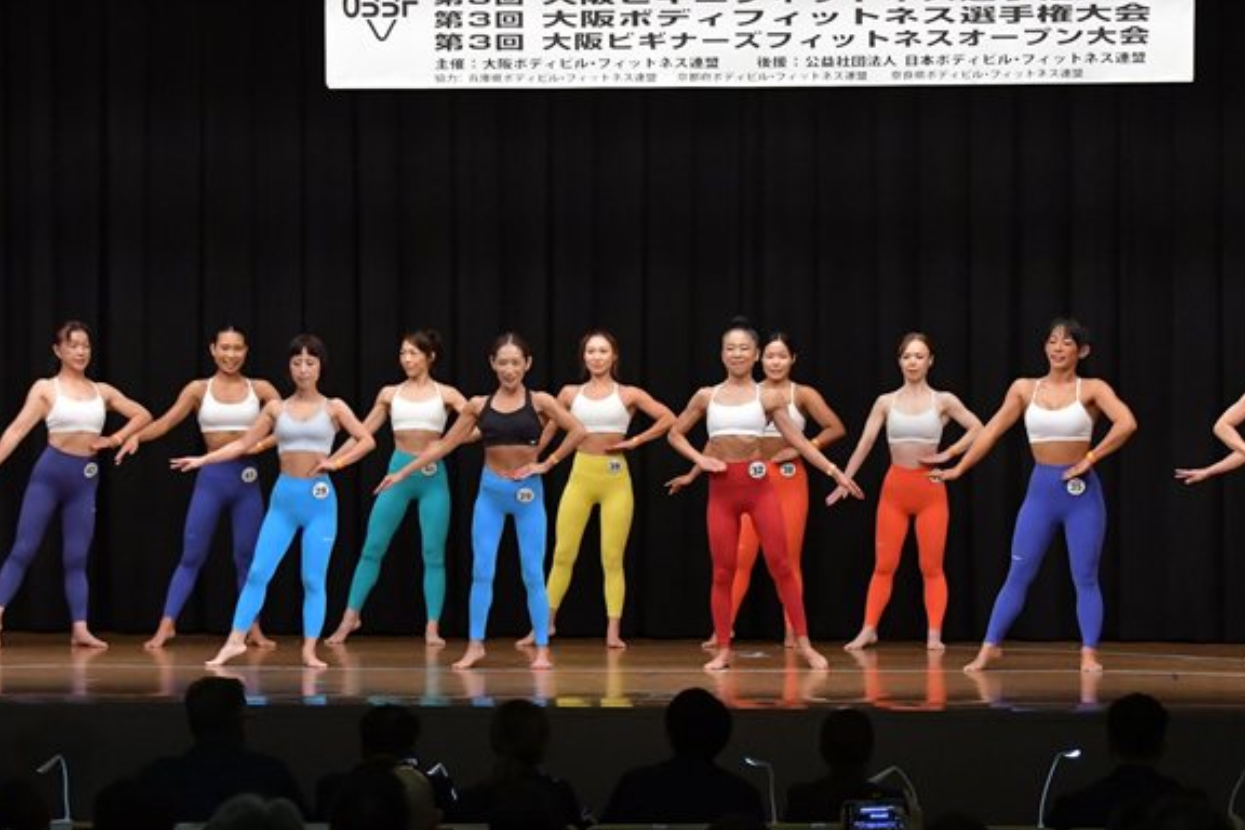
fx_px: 4046
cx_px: 781
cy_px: 504
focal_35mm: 117
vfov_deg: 11.7
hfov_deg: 17.5
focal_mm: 58
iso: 5000
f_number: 5.6
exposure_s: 1/400
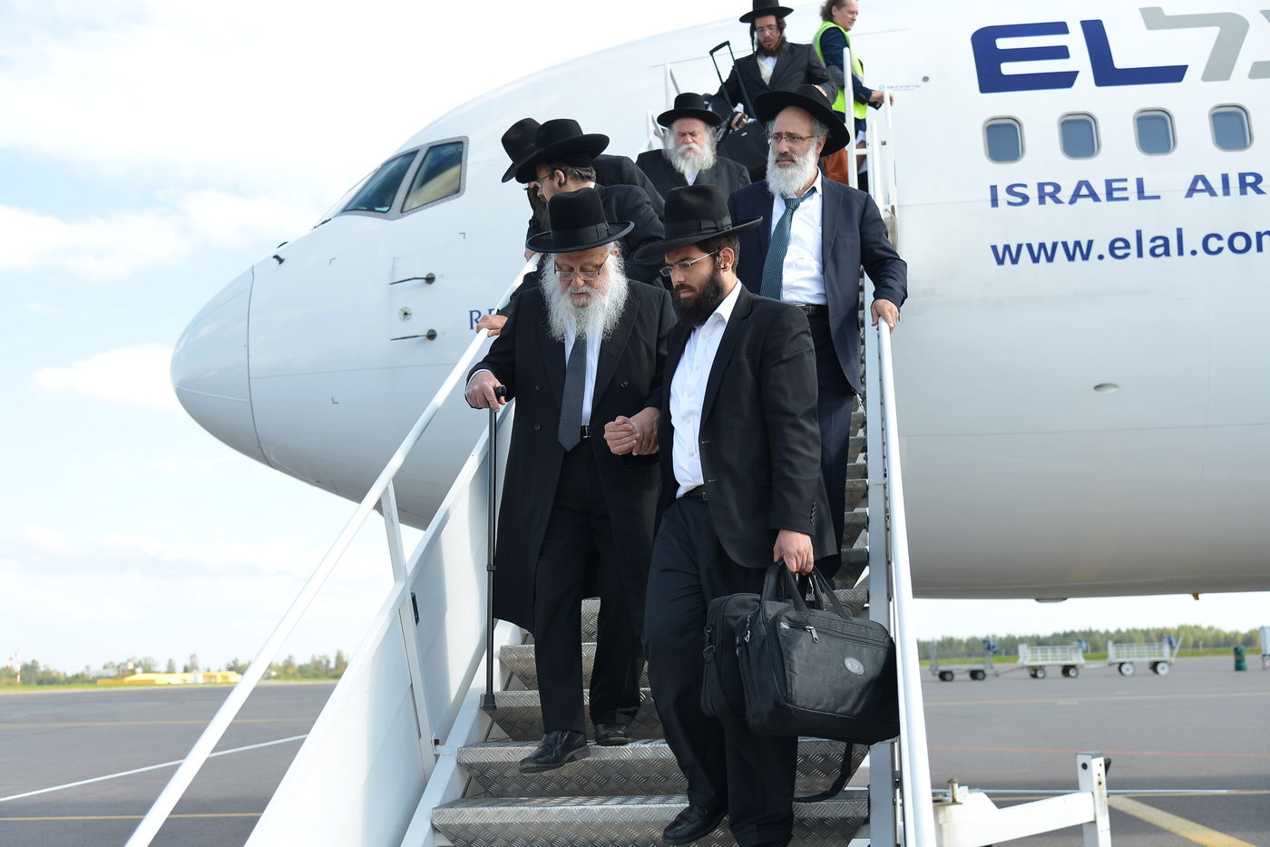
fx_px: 1623
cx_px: 635
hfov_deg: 42.7
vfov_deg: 29.3
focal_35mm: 46
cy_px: 424
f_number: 4.5
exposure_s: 1/500
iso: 200
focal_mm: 46
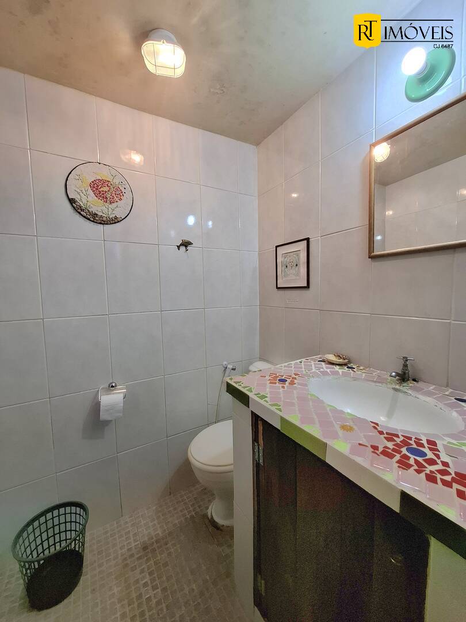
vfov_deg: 106.2
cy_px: 311
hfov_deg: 89.9
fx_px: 233
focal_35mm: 13
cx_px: 233
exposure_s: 1/40
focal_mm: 1.74
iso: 50
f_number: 2.2
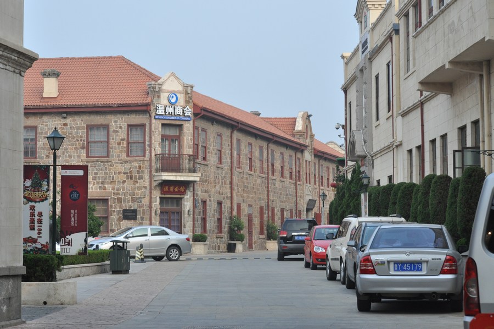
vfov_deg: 14.7
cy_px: 164
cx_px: 247
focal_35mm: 93
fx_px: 1275
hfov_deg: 21.9
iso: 800
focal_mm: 62
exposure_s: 1/640
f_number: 8
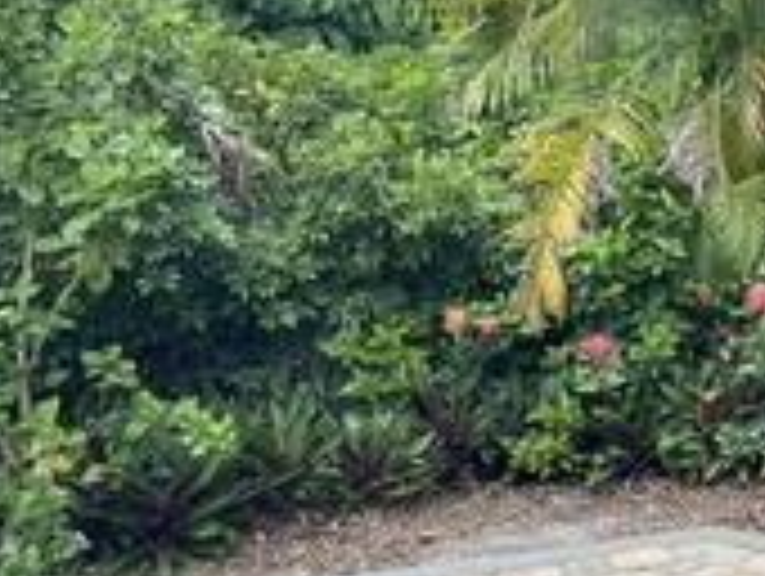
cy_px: 90
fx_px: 1350
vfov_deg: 23.6
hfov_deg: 28.3
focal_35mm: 61
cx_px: 878
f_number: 1.8
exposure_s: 1/340
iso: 32
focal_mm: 4.25
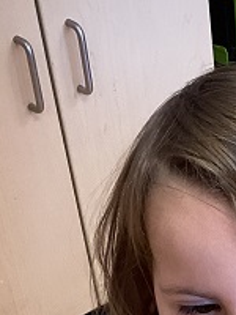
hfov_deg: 13.7
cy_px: 361
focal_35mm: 103
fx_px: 936
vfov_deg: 18.3
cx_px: 330
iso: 125
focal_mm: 3.3
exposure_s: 1/60
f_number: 2.4
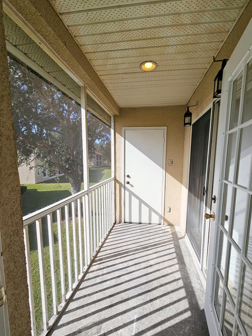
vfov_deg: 102.0
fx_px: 136
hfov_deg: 85.6
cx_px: 133
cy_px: 175
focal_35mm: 14
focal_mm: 2.2
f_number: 2.2
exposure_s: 1/1667
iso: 50
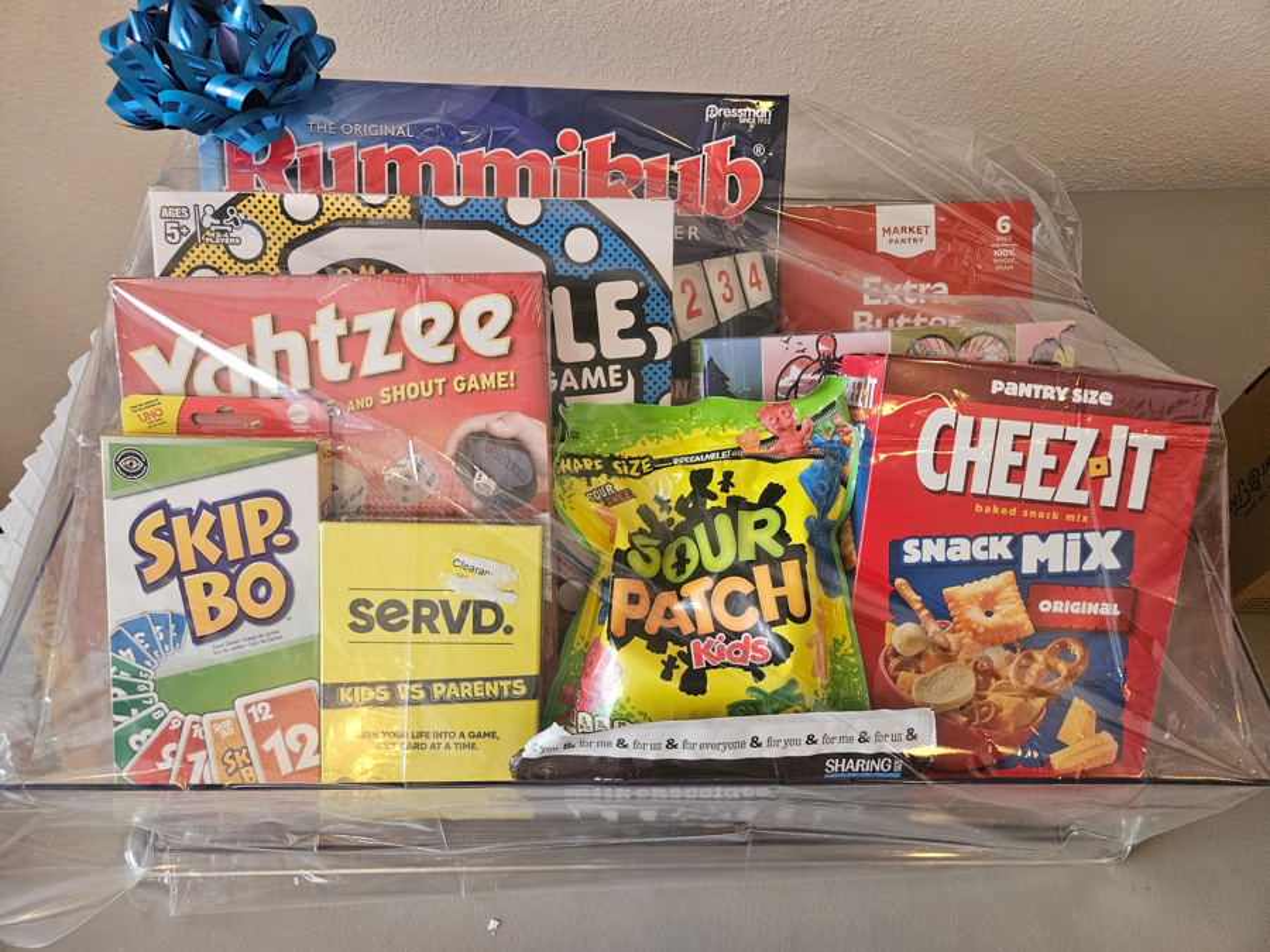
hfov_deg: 73.9
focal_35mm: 23
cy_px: 476
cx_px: 635
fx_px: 844
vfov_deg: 58.9
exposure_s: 1/120
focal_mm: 5.4
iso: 640
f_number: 1.8
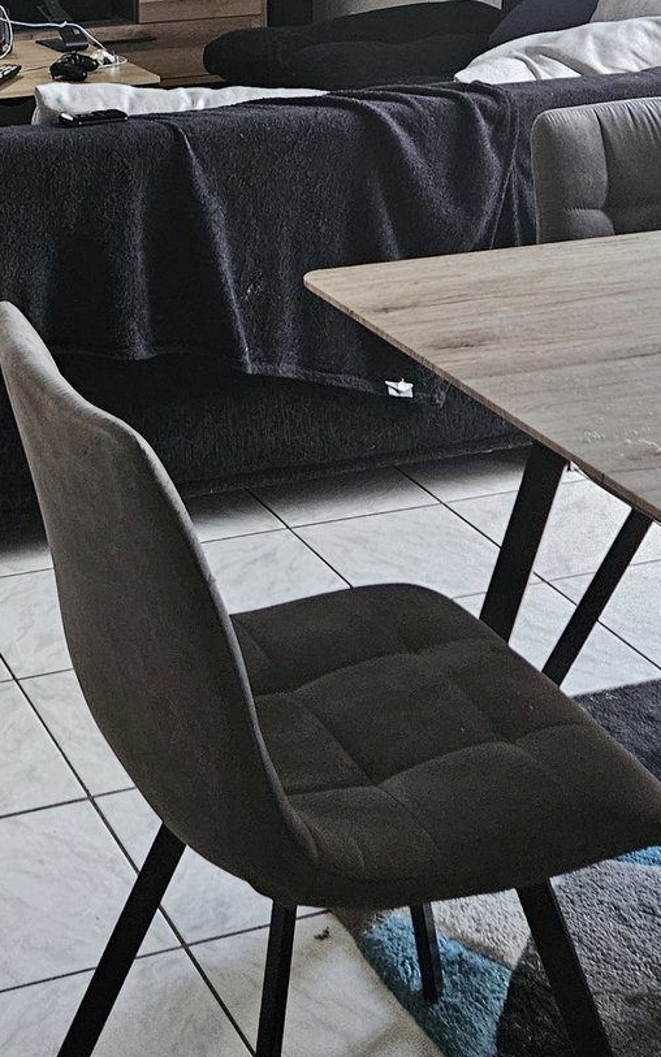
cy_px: -37
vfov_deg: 29.5
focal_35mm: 64
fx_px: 1845
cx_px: -20
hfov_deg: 19.6
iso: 640
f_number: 1.8
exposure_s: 1/100
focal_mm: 5.4
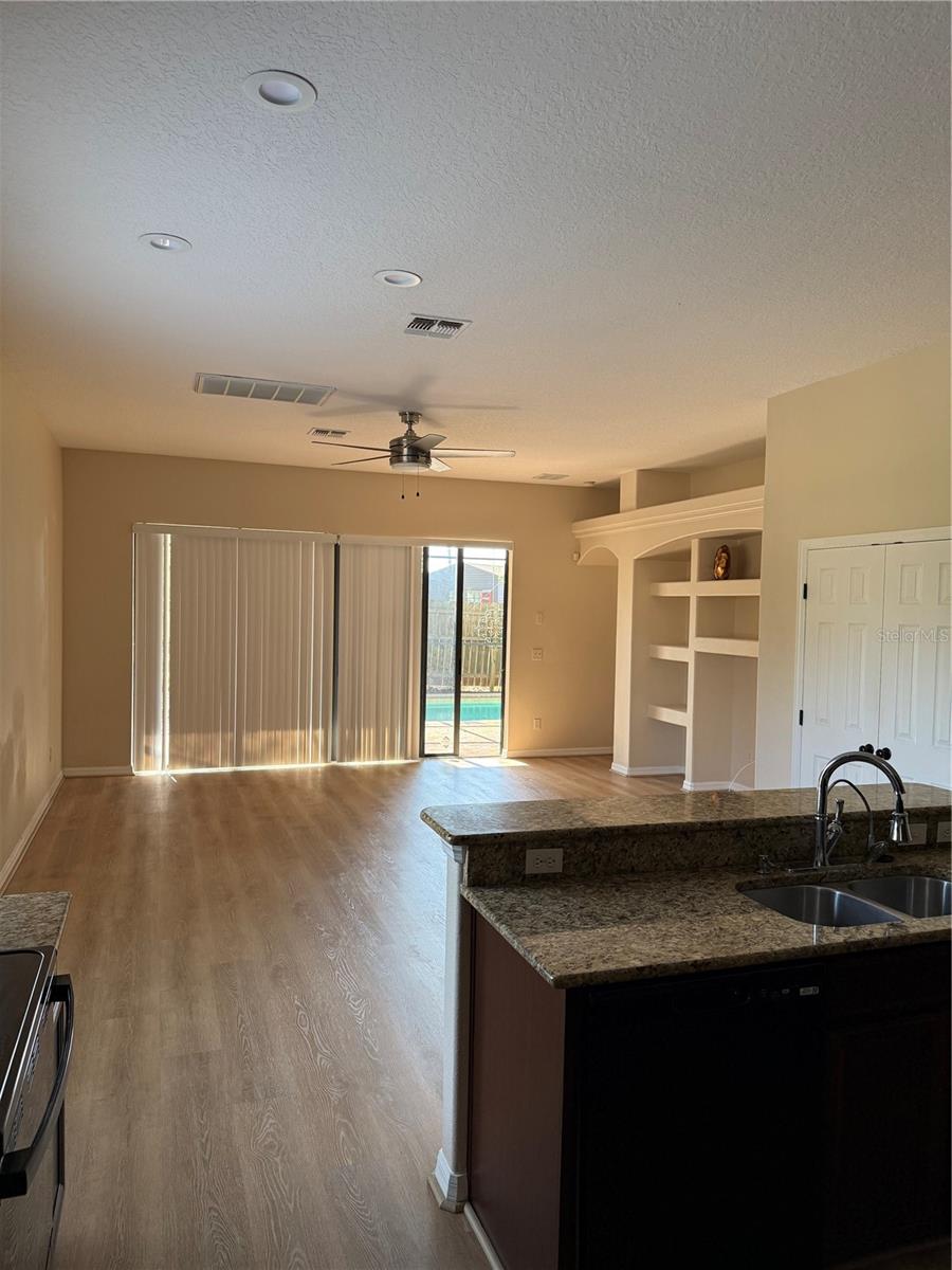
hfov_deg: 56.8
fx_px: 880
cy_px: 635
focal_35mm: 24
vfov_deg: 71.6
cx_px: 476
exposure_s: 1/173
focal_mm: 6.76
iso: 200
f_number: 1.78
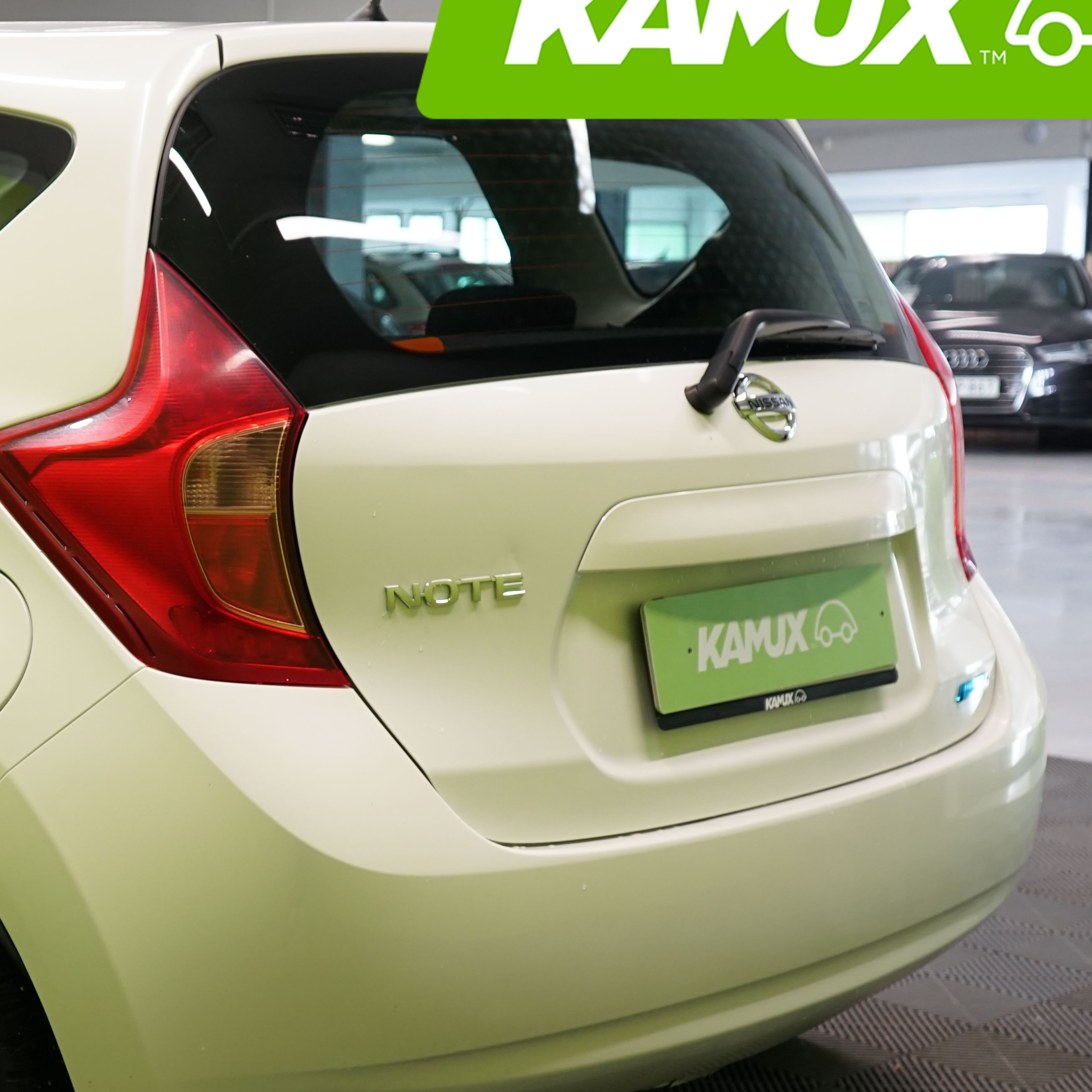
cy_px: 655
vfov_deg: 28.5
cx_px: 104
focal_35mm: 60
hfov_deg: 27.5
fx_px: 2141
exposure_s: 1/30
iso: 800
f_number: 4.5
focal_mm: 31
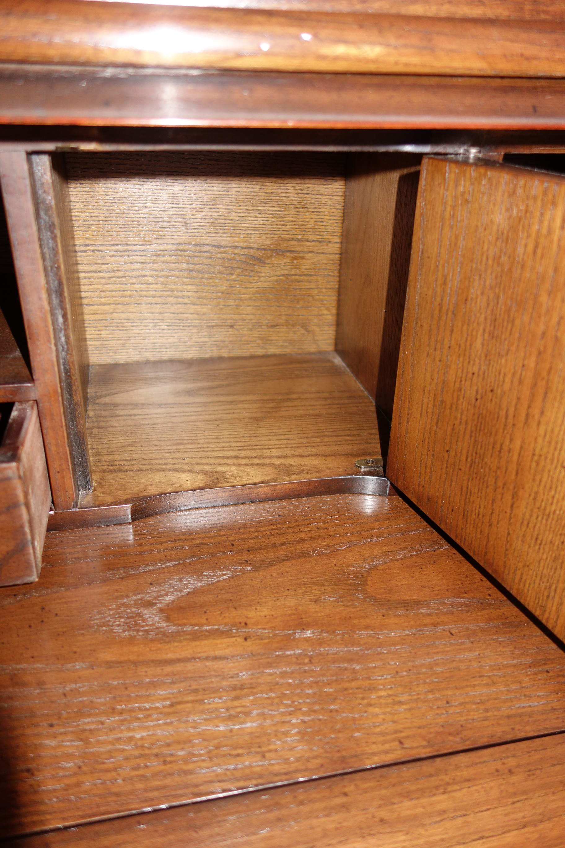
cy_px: 424
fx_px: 659
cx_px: 282
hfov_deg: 46.4
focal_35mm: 28
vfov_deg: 65.5
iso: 200
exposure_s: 1/30
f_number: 1.8
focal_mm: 10.4
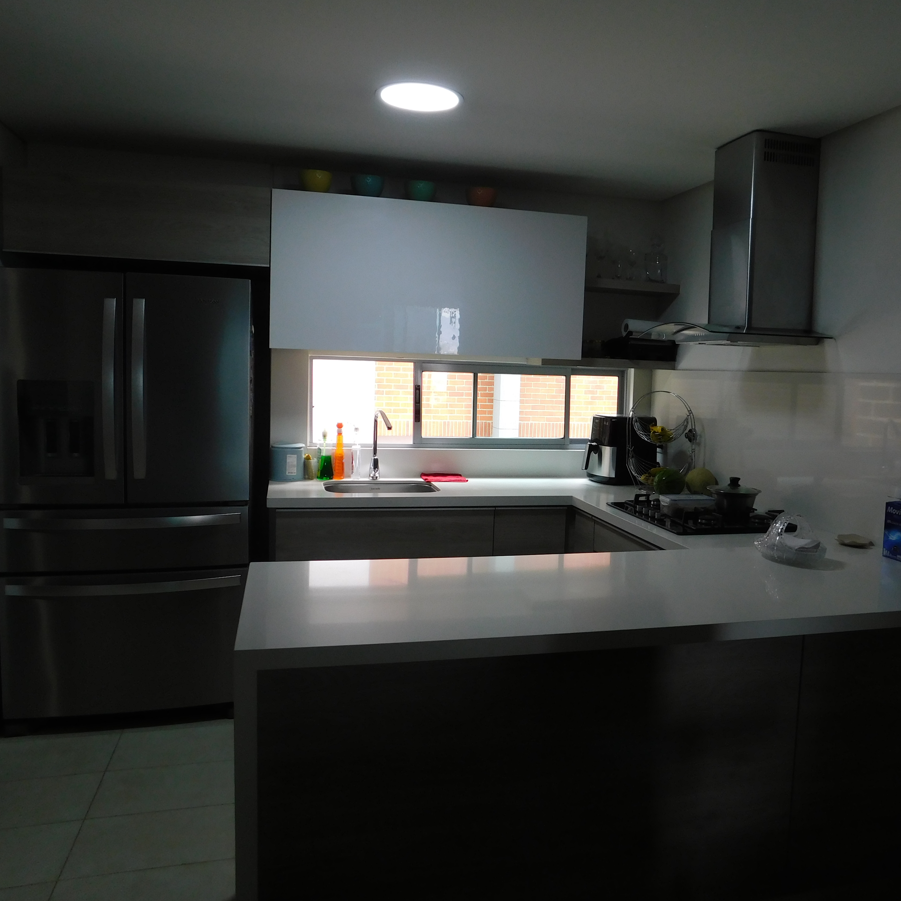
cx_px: 518
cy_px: 443
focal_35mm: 28
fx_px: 825
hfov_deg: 57.1
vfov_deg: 57.3
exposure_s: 1/50
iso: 125
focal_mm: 4
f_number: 3
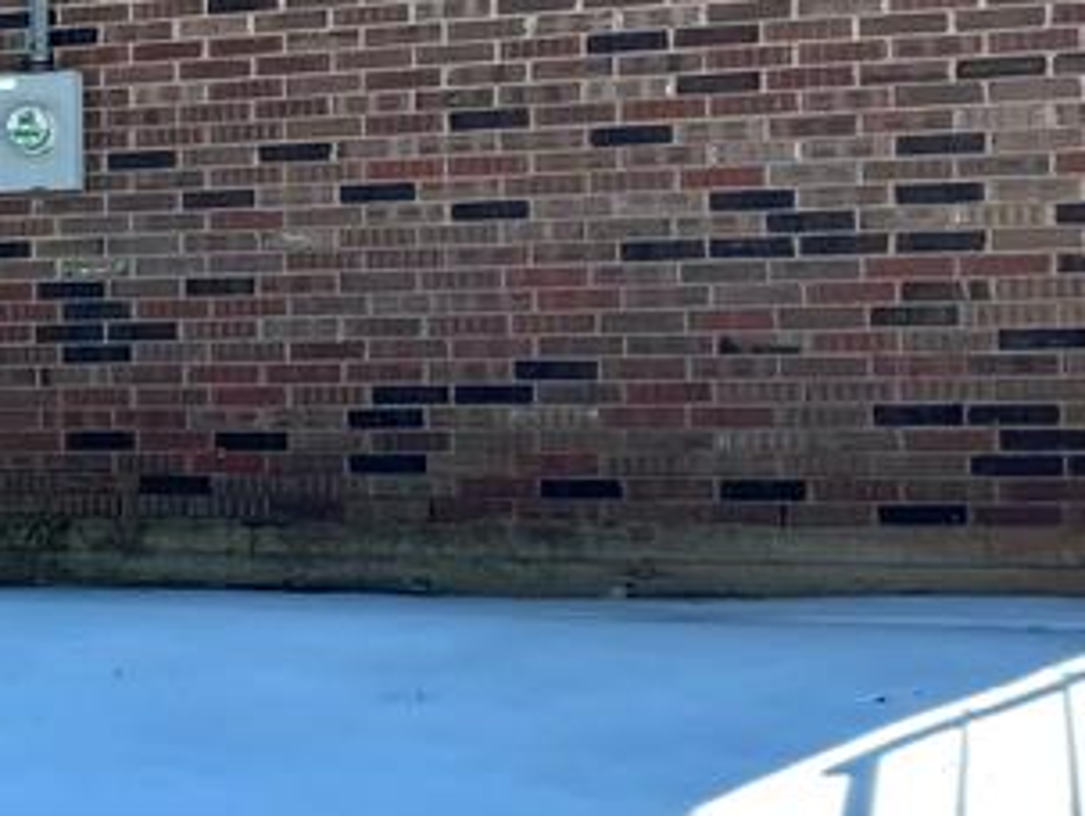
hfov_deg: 22.2
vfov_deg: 18.2
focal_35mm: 81
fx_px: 2542
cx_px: -233
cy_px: 315
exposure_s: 1/7937
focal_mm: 6.76
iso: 80
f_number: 1.78
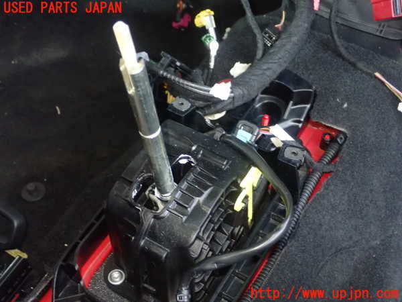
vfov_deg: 31.5
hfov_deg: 41.2
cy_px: 151
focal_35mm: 46
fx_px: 534
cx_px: 201
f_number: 3.1
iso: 1600
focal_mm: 8.41
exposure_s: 1/13
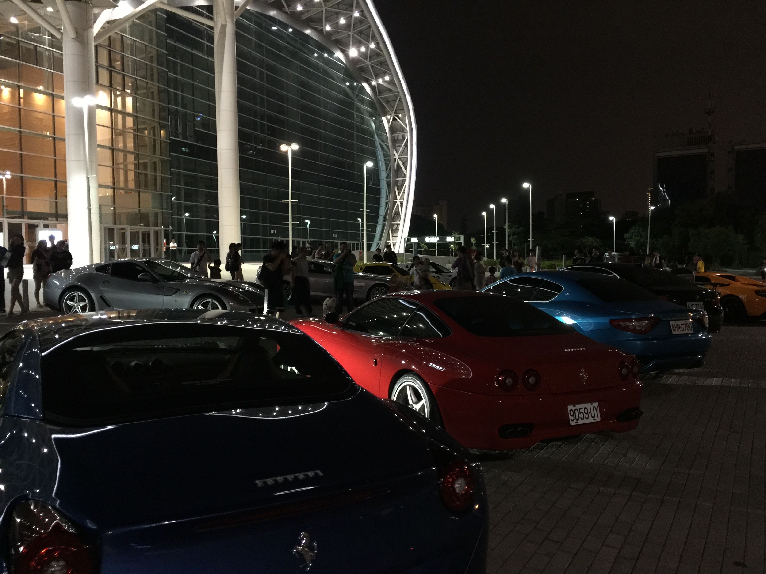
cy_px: 287
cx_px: 383
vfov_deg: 48.2
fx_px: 642
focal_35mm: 29
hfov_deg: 61.7
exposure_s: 1/4
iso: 125
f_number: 2.2
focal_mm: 4.15
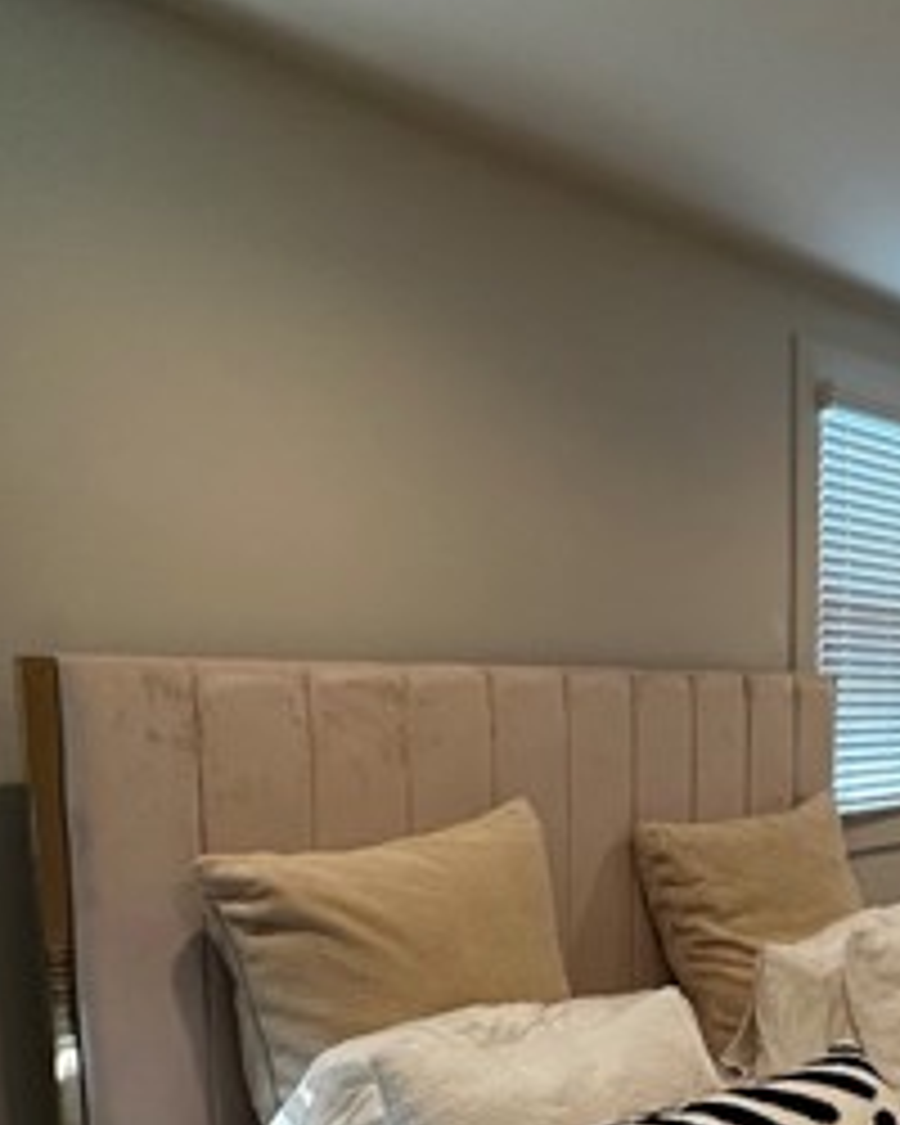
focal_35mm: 35
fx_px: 1165
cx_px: 778
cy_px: 855
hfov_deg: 39.7
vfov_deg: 49.3
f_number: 2.2
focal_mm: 2.22
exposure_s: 1/120
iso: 250
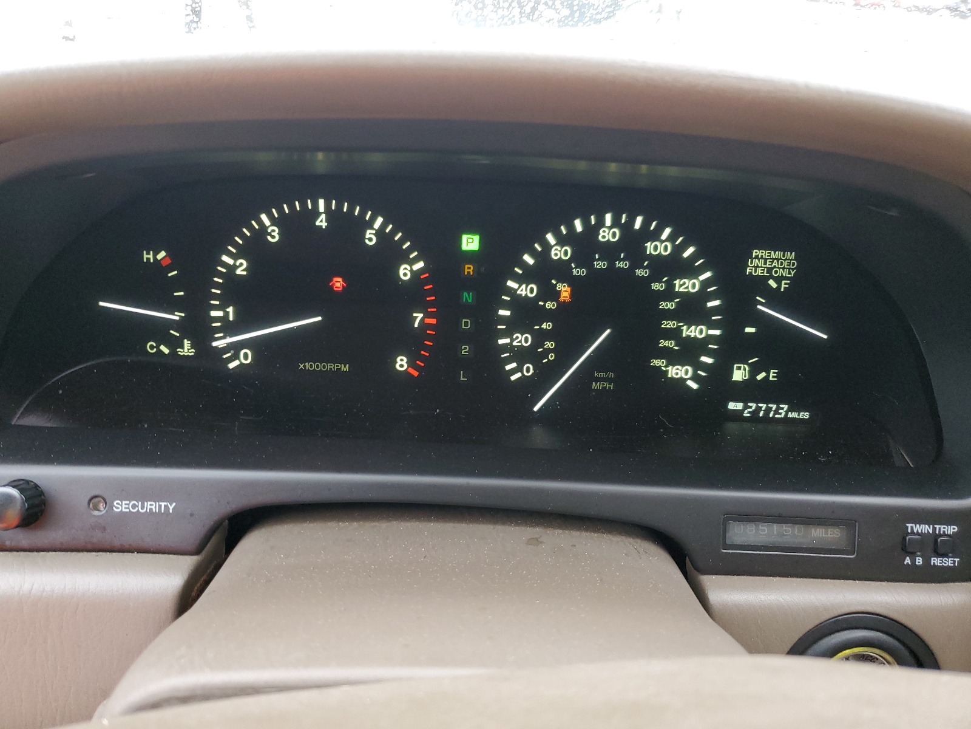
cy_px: 364
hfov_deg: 67.3
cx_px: 486
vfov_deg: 53.1
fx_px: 729
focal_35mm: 26
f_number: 1.5
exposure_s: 1/60.2
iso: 128
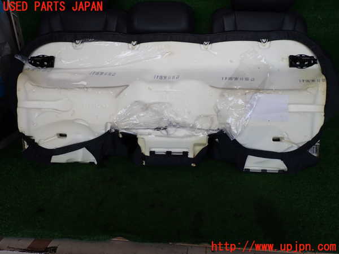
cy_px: 127
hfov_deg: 69.4
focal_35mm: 25
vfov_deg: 54.9
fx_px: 245
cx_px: 170
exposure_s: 1/160
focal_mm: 4.5
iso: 100
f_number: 2.8
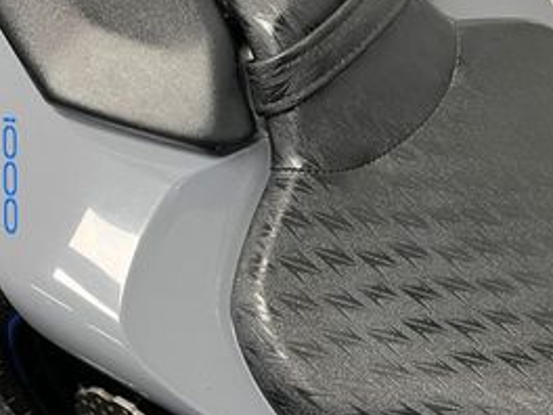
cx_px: 434
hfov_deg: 30.1
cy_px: 155
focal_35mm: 63
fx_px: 1006
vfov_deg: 23.2
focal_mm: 5.1
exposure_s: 1/50
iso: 125
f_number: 1.6
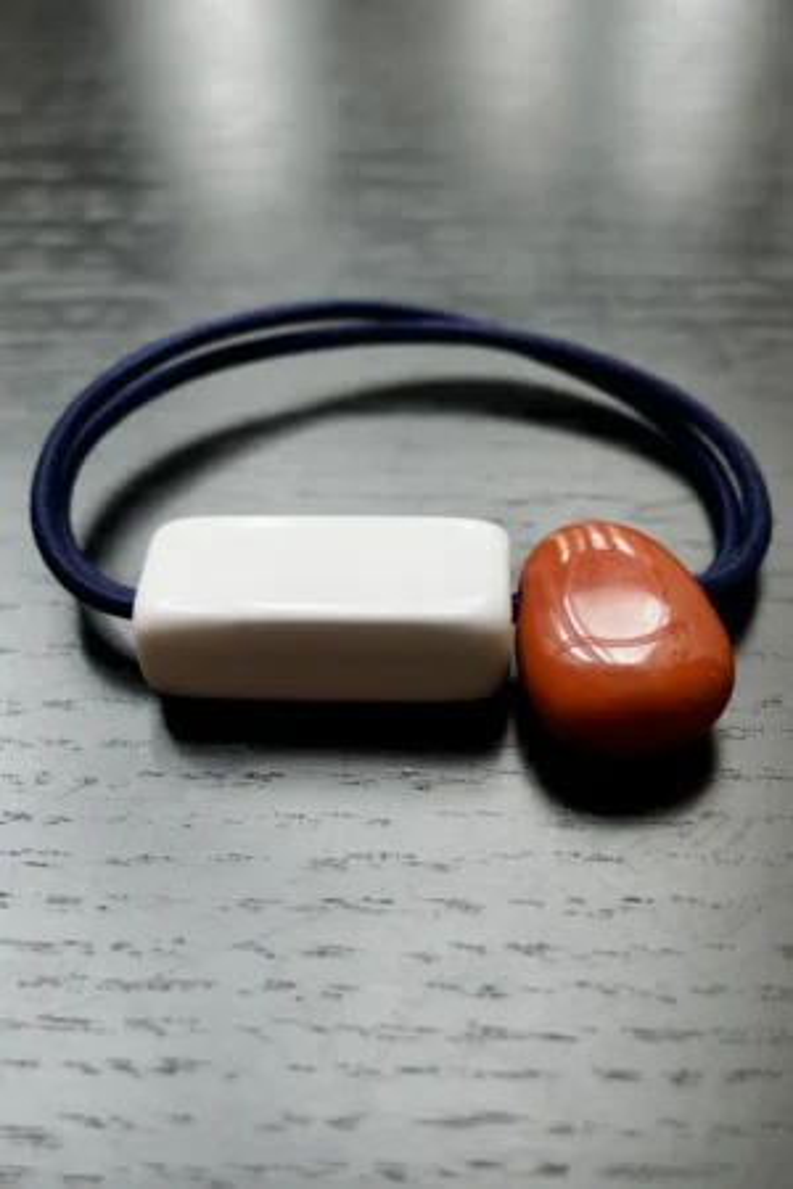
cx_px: 396
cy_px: 594
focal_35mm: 28
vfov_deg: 65.5
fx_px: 925
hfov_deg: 46.4
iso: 125
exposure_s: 1/40
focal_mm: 18.3
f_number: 2.8
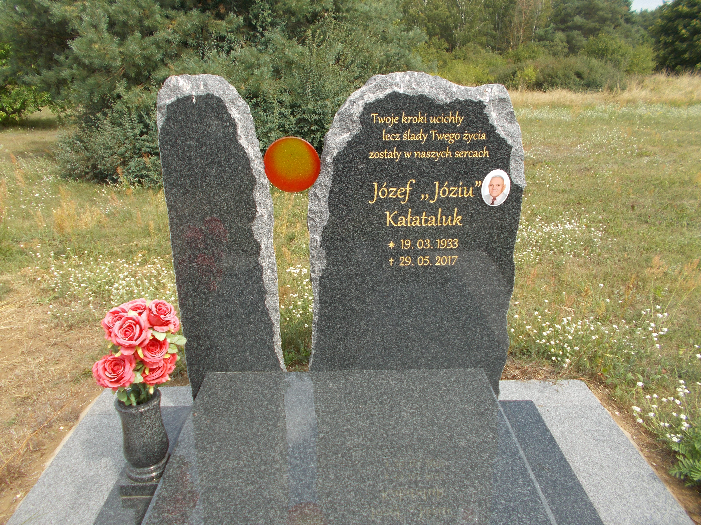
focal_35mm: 26
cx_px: 350
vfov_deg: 53.1
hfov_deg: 67.3
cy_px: 262
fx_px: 527
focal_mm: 4.6
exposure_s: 1/400
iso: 80
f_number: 3.2
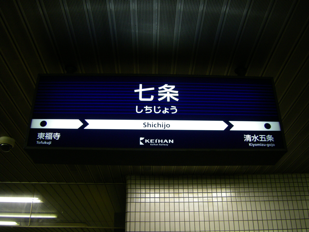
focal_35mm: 38
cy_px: 116
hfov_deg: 49.0
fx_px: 339
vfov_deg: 37.7
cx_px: 154
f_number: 3.5
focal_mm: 6.3
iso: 160
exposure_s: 1/50
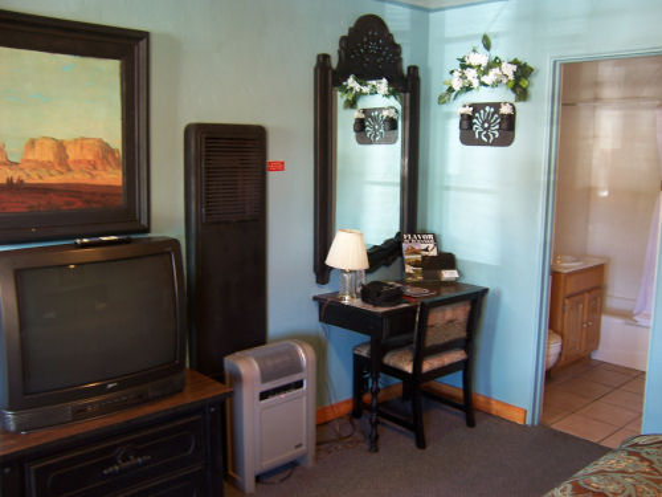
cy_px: 248
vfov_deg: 42.9
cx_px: 331
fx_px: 631
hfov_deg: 55.4
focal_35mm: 33
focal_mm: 5.5
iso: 80
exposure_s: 1/2
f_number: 3.4
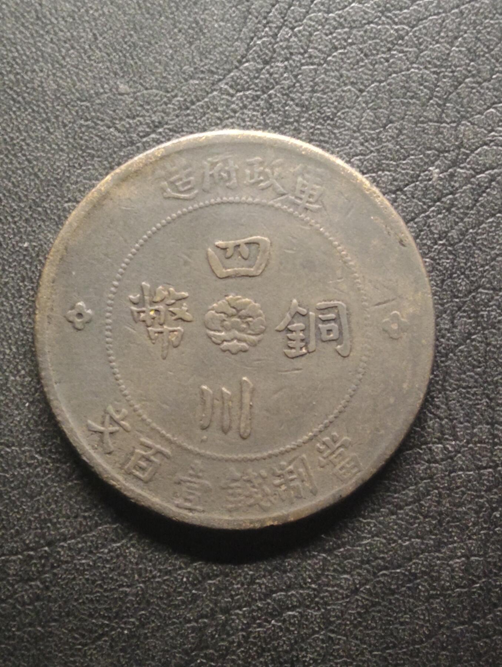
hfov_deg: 29.2
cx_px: 251
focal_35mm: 50
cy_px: 334
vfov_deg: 38.1
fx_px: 965
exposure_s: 1/20
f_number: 2.2
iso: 1600
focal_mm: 3.42
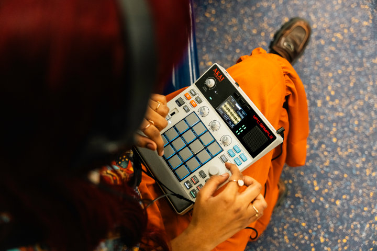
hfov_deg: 51.0
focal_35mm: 38
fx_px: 395
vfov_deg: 35.3
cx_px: 188
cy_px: 126
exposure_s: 1/160
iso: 2500
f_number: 2.8
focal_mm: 37.7
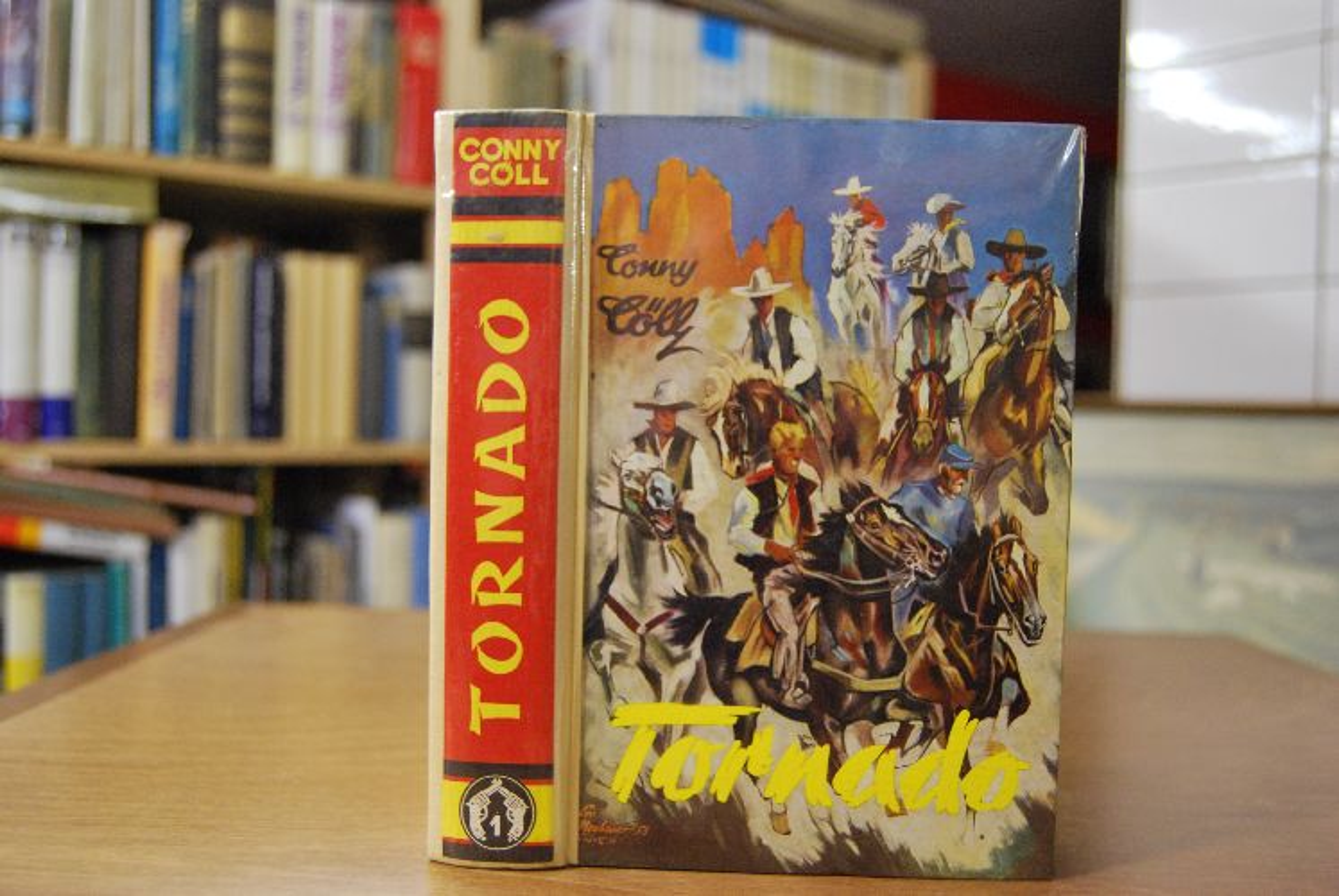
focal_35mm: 36
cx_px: 670
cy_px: 448
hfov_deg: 53.1
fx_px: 1341
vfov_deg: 37.0
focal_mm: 24
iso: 900
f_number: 4
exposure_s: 1/30
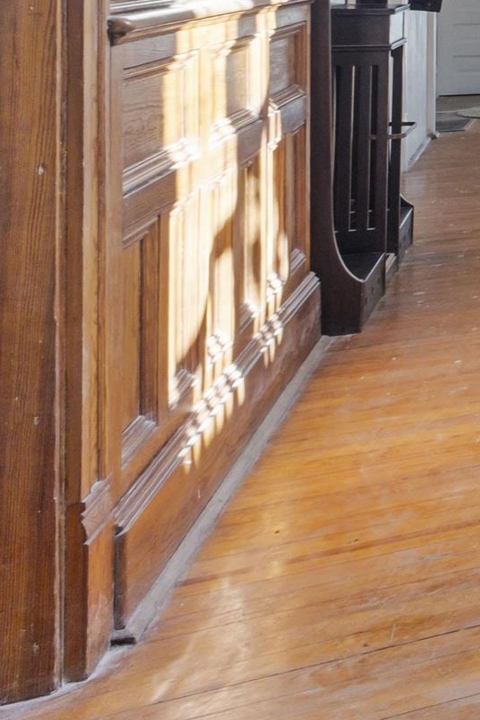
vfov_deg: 32.0
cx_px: 1363
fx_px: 1139
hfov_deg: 12.3
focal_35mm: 57
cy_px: -17
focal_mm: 10
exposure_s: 1/15
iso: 1250
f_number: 8
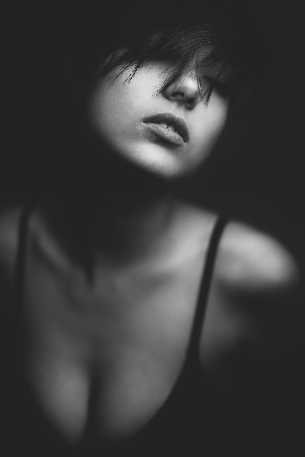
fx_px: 648
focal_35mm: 51
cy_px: 225
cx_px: 150
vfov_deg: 38.9
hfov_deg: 26.5
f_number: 1.6
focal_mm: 50
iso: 250
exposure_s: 1/200
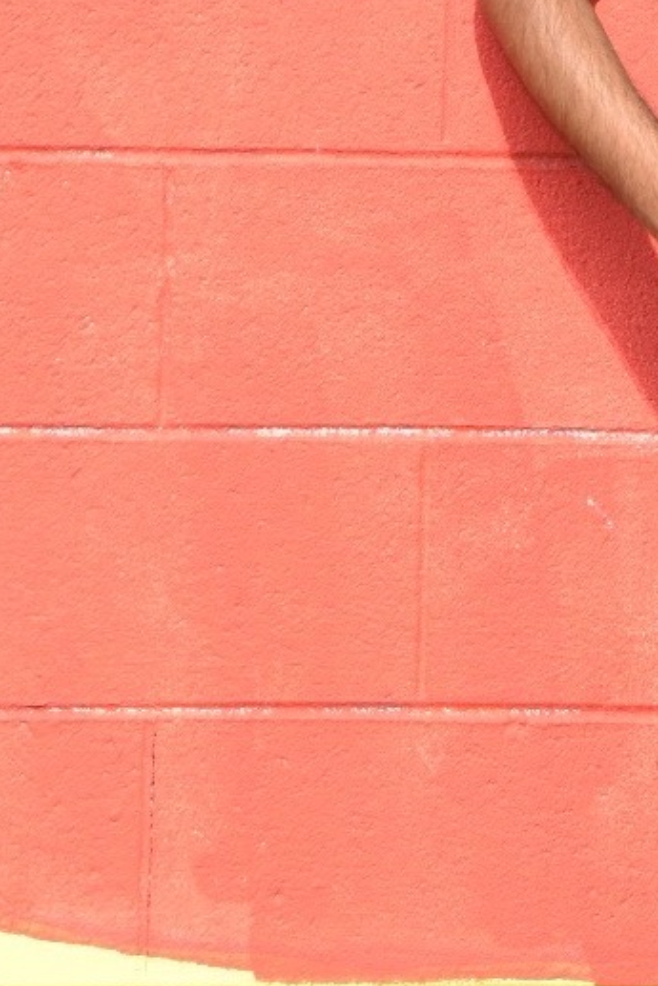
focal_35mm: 329
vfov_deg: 6.2
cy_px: -212
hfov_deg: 4.2
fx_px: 9013
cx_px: 765
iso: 200
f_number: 9
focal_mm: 70
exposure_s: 1/320
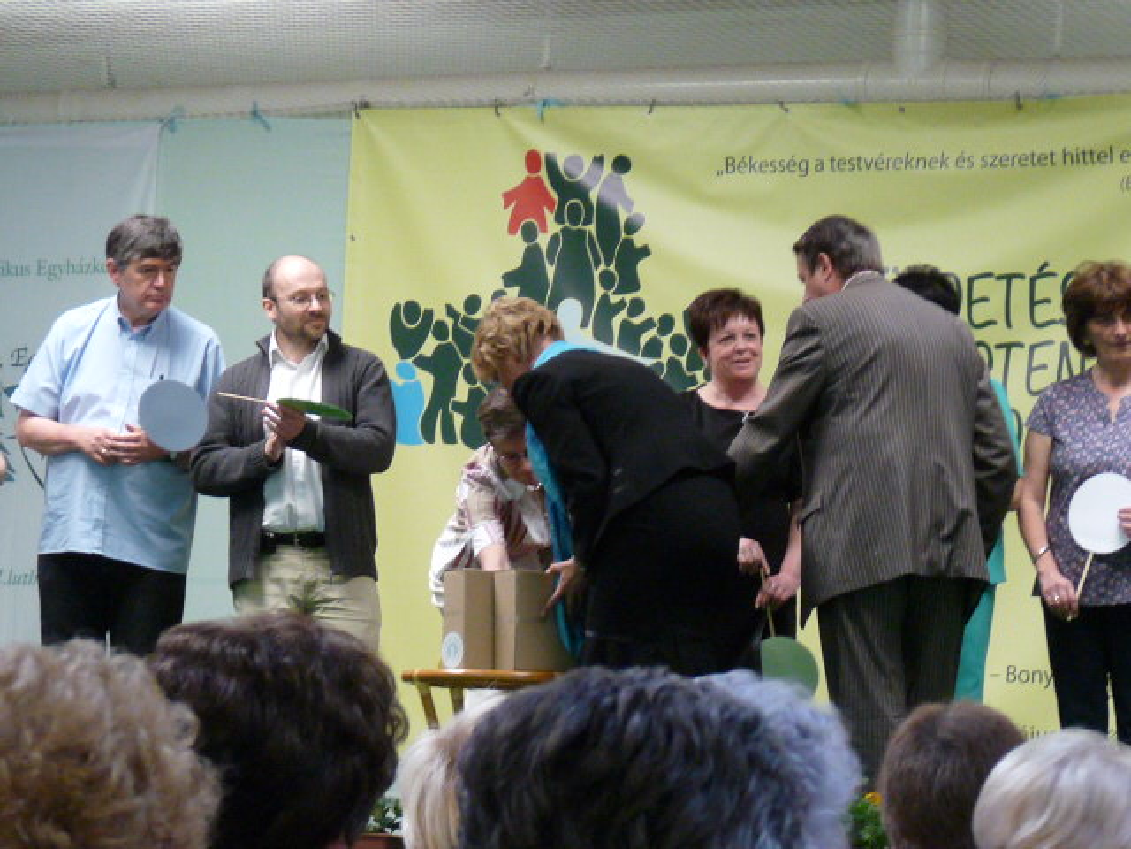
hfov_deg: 11.9
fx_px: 5424
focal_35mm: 166
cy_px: 424
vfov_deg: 8.9
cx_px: 566
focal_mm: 16.7
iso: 320
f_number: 3.4
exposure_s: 1/40
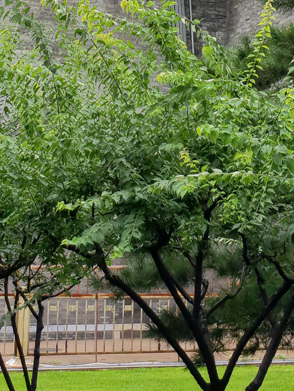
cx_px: 125
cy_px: -53
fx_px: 1041
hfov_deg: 16.1
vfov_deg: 20.2
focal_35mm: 92
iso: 50
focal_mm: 4.3
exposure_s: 1/328
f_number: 2.4
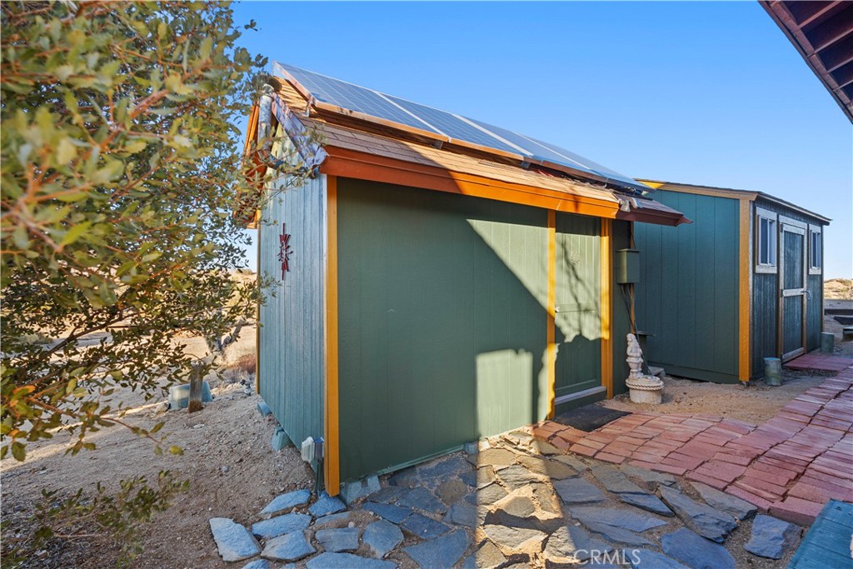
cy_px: 284
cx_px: 426
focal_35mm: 16
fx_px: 379
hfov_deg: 96.7
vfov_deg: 73.8
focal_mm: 16
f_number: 6.3
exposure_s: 1/80
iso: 400
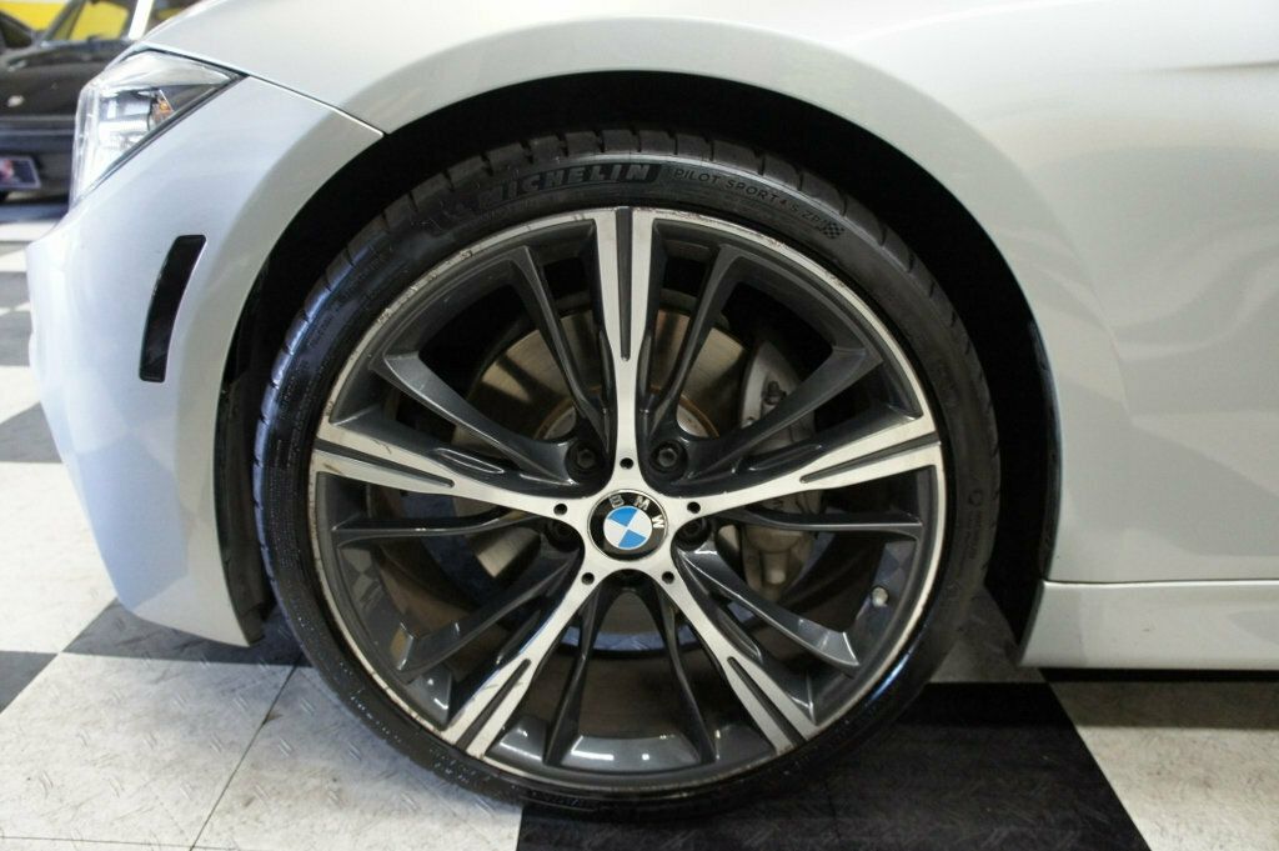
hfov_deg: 67.4
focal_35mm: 27
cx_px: 640
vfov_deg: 47.9
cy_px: 426
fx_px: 958
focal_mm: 18
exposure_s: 1/80
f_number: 3.5
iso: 1600
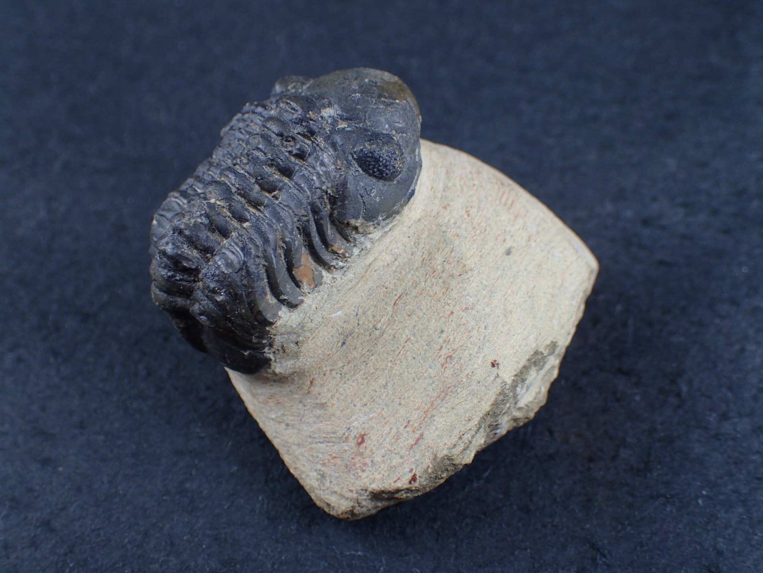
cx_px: 382
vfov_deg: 29.7
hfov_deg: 38.9
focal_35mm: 49
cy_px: 286
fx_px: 1080
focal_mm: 8.99
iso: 200
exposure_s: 1/200
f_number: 3.2
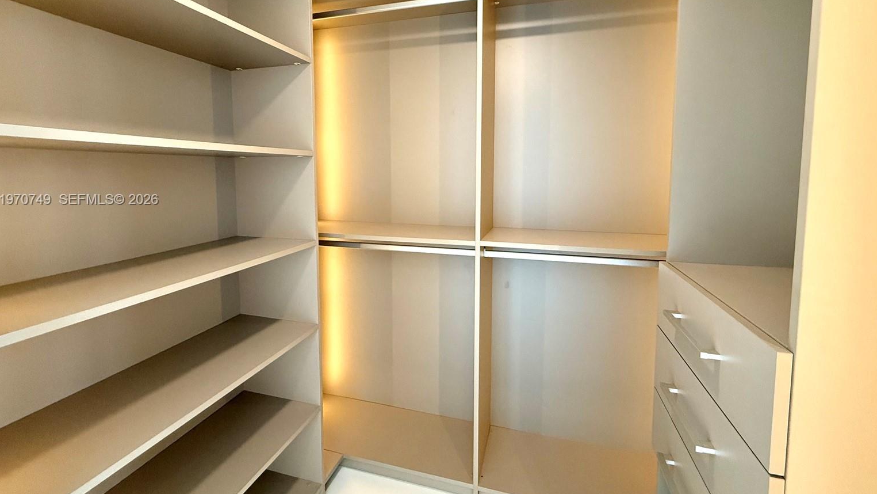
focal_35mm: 16
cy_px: 200
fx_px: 372
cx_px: 439
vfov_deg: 66.5
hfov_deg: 99.4
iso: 320
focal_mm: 2.22
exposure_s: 1/120
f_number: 2.2
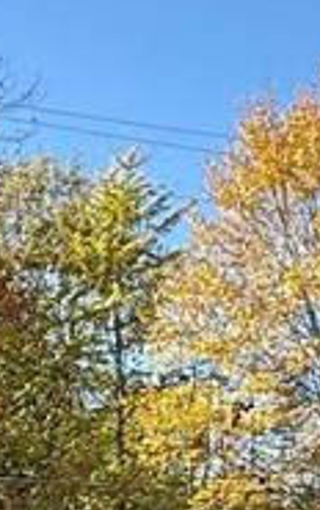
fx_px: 1142
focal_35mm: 82
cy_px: 695
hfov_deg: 13.7
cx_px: -306
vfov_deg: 22.1
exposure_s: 1/199
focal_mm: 2.22
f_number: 2.2
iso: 50
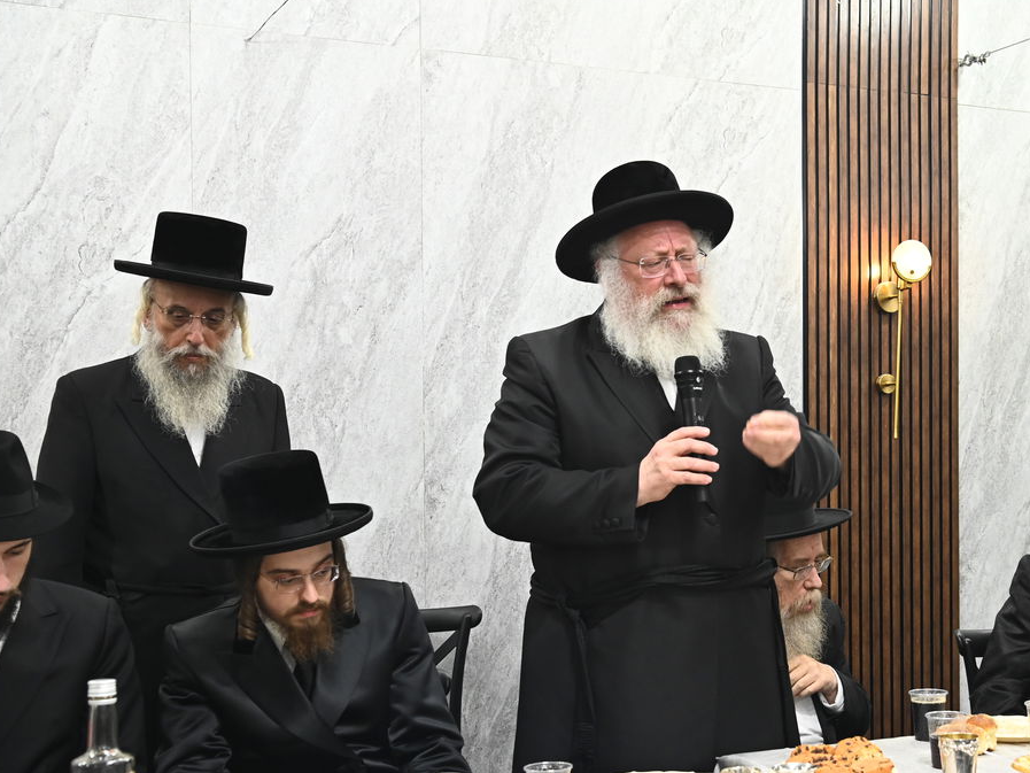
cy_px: 464
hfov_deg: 33.2
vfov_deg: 25.6
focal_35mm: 57
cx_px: 752
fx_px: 1696
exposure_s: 1/160
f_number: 5
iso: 2000
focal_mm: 38
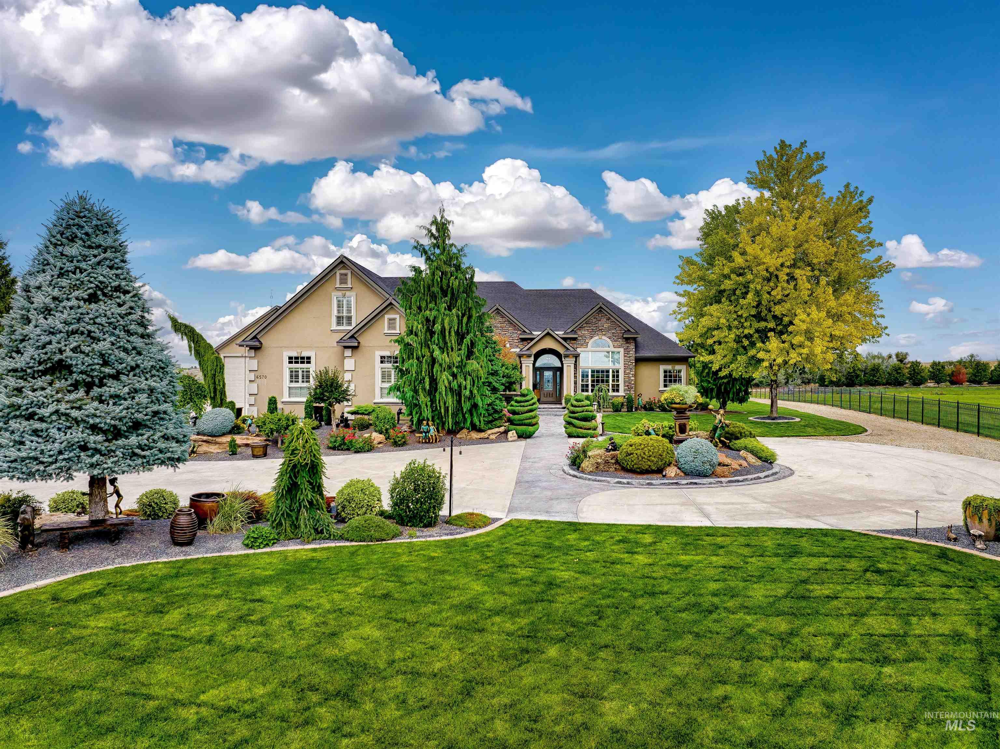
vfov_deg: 56.8
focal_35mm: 24
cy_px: 374
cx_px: 500
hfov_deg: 71.6
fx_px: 693
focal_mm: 12.29
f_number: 5
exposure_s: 1/640
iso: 100
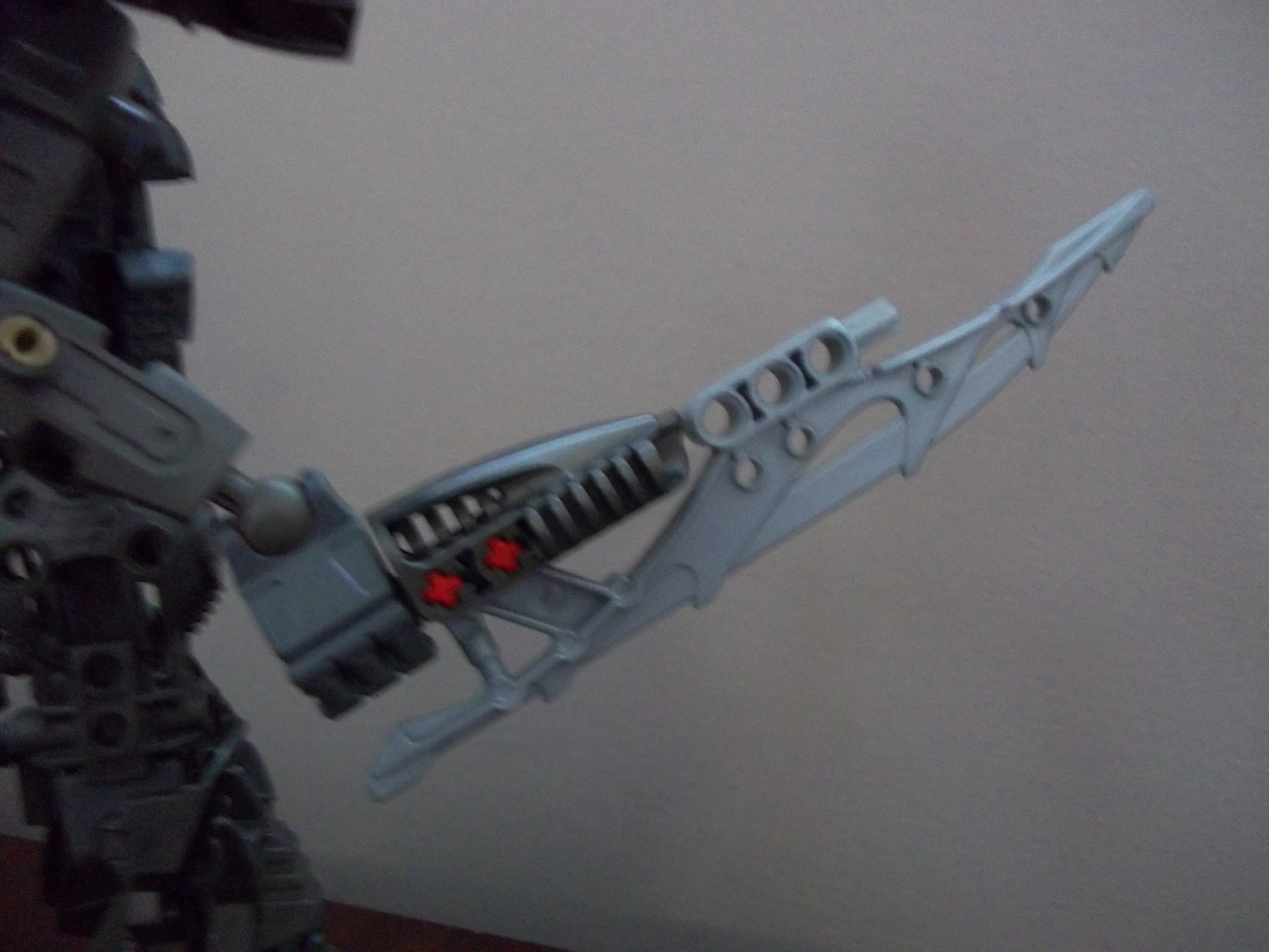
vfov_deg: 44.2
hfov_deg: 56.8
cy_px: 476
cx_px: 634
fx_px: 1173
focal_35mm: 32
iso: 320
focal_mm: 5.7
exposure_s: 1/8
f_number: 2.9
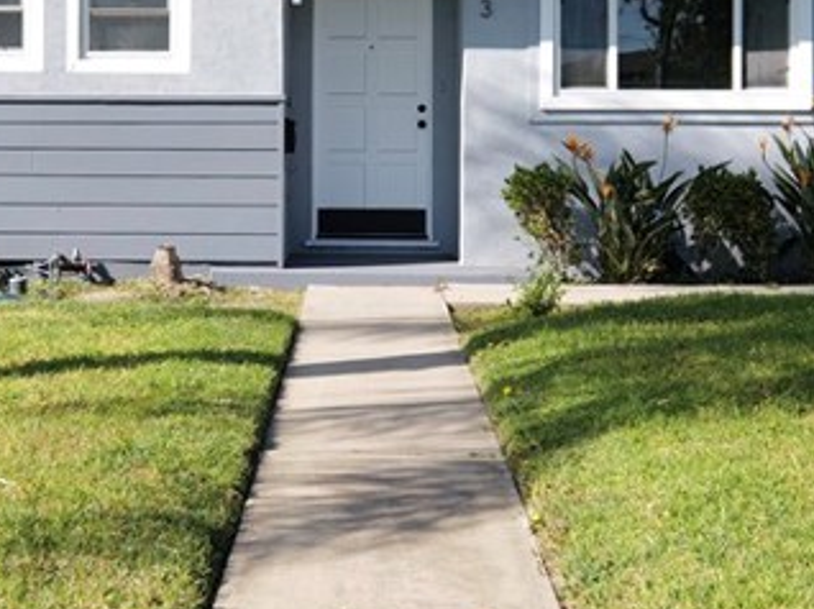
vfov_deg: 23.3
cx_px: 294
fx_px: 1457
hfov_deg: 31.1
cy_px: 124
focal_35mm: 62
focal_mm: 20
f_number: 3.5
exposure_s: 1/800
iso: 100
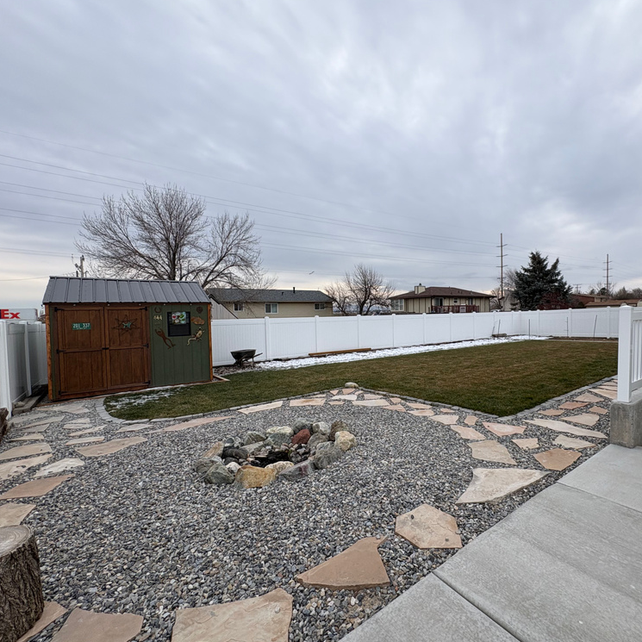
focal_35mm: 17
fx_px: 357
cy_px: 325
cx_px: 387
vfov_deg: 84.0
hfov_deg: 82.9
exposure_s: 1/741
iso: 40
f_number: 2.2
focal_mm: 2.22
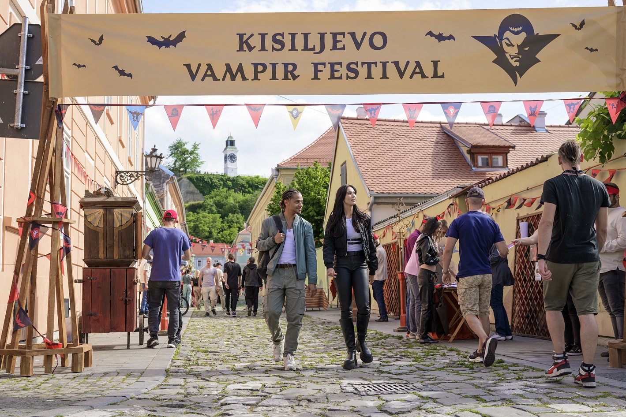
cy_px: 208
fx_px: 713
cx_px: 313
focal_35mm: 41
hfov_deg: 47.4
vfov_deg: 32.6
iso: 32
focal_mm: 41
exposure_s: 1/250
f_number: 4
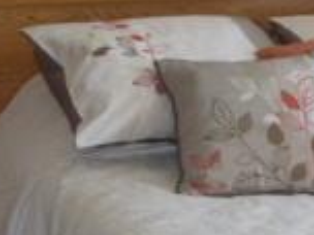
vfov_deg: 10.0
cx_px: 198
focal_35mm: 147
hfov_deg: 13.4
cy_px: 245
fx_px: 1333
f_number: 3.5
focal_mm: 6.3
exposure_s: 1/30
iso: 250
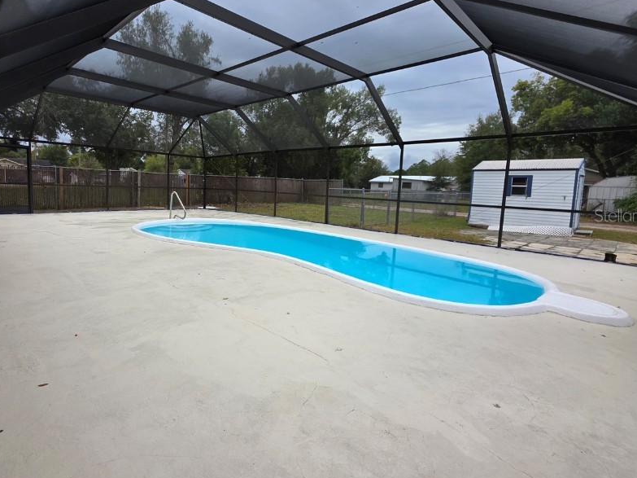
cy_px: 215
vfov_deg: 74.5
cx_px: 255
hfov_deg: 89.9
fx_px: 313
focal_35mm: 17
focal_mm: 2.2
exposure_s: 1/344
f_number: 1.9
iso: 40
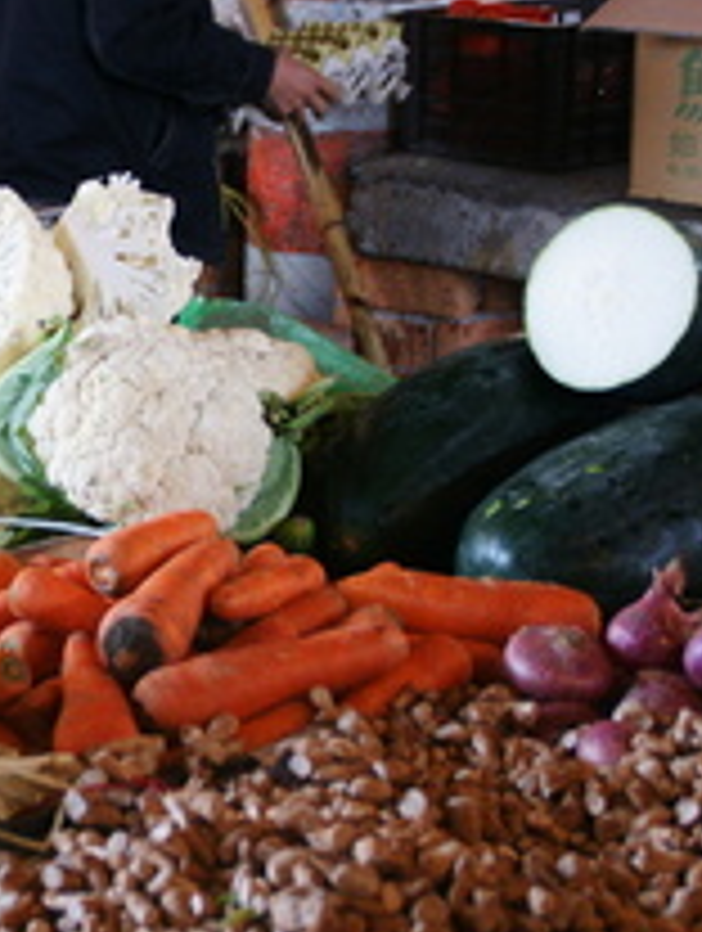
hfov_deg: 11.4
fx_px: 3450
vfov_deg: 15.4
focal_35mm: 128
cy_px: 362
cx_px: -135
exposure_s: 1/25
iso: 800
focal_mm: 40
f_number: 4.5
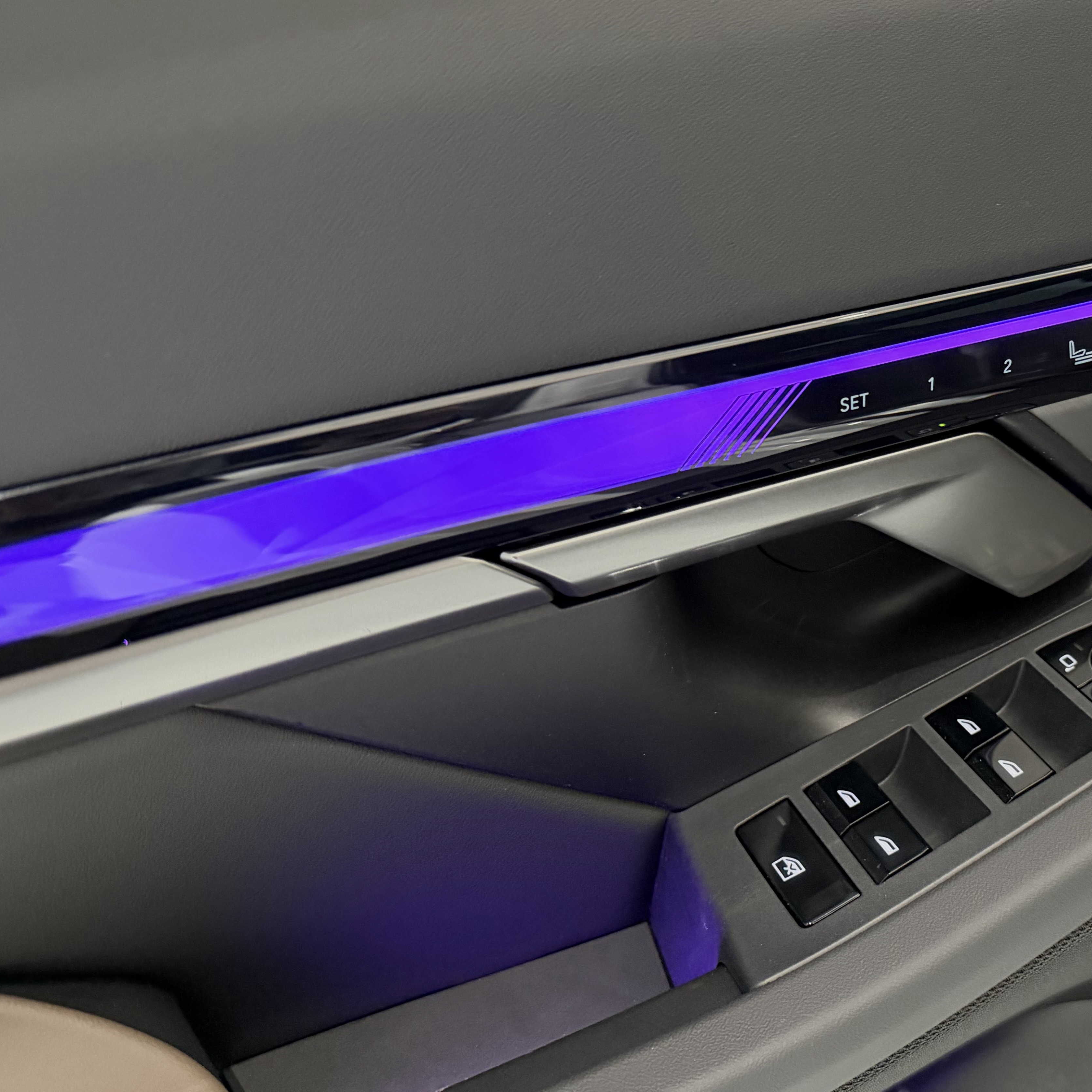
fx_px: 1285
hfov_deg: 43.2
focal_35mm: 36
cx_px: 923
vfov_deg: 46.0
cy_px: 590
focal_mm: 6.76
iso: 640
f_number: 1.78
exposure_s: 1/33
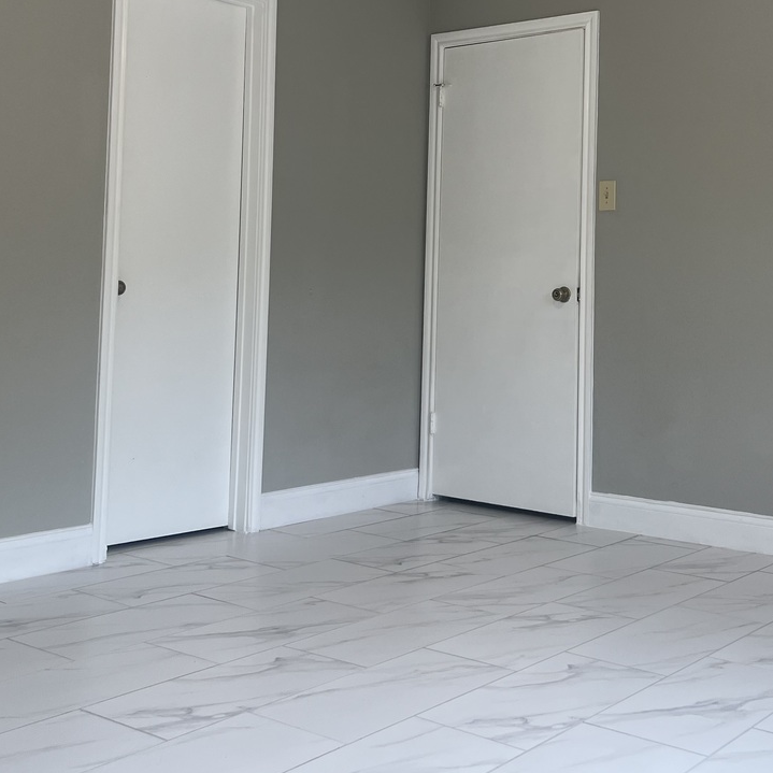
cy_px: 211
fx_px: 1162
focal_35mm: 46
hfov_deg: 36.5
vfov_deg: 36.1
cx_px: 497
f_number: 1.6
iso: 40
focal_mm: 5.1
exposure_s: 1/170
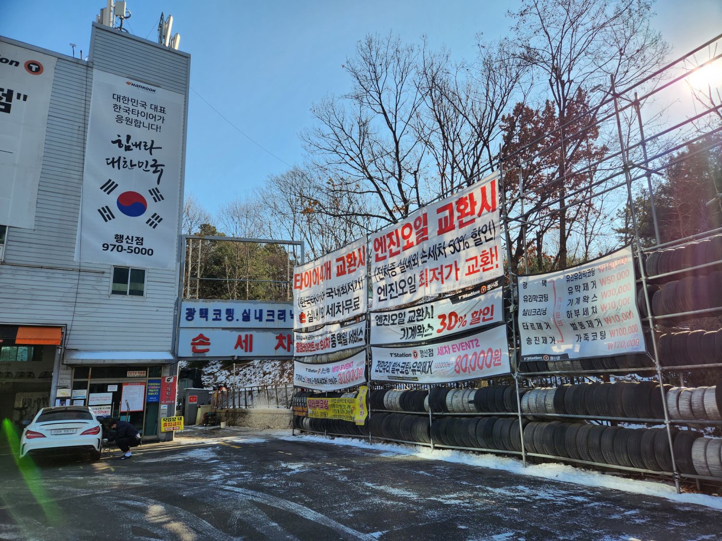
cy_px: 270
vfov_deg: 58.9
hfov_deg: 73.9
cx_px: 361
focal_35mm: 23
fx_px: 480
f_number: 1.8
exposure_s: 1/1425
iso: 20
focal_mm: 5.4
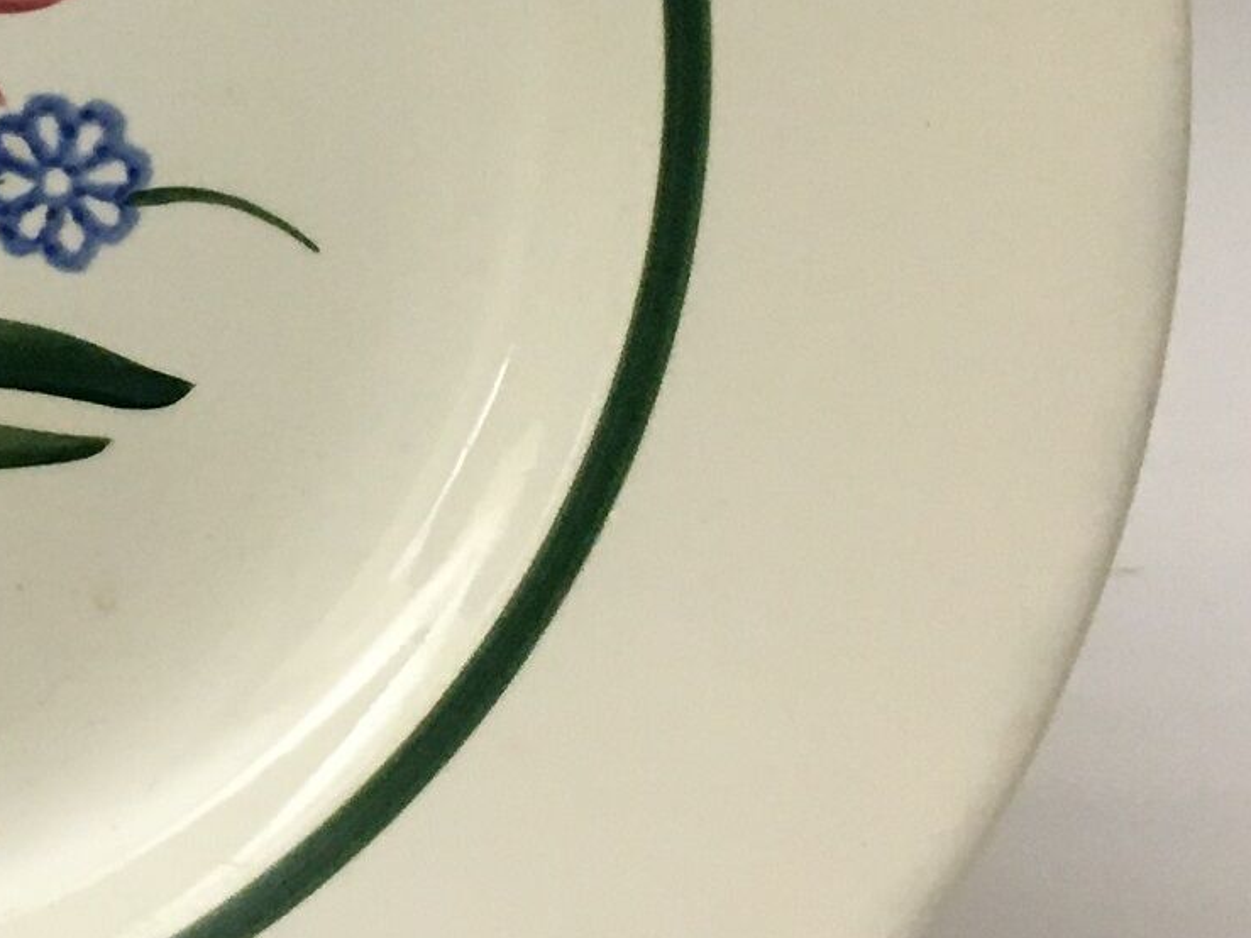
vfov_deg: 13.8
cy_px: 84
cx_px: -281
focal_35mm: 106
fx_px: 3830
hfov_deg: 17.6
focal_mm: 4.15
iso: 125
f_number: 2.2
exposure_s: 1/33
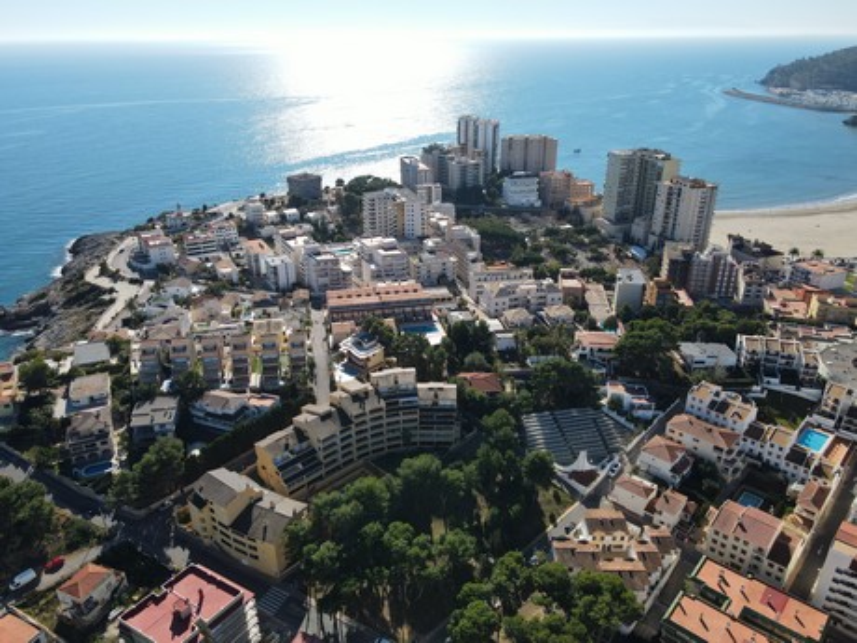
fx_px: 594
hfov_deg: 71.6
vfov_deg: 56.8
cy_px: 322
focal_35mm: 24
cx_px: 428
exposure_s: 1/640
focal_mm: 4.5
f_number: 2.8
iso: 100
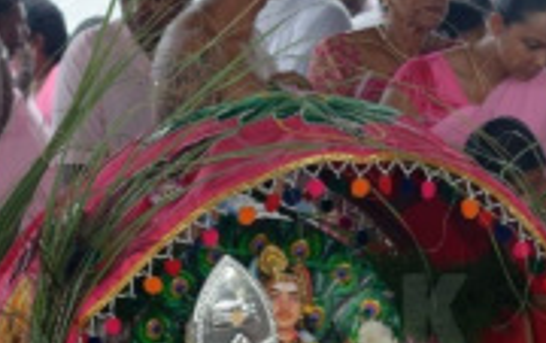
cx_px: 390
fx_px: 5289
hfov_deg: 5.9
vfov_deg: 3.7
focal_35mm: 355
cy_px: 728
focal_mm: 70
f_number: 9
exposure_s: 1/125
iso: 500
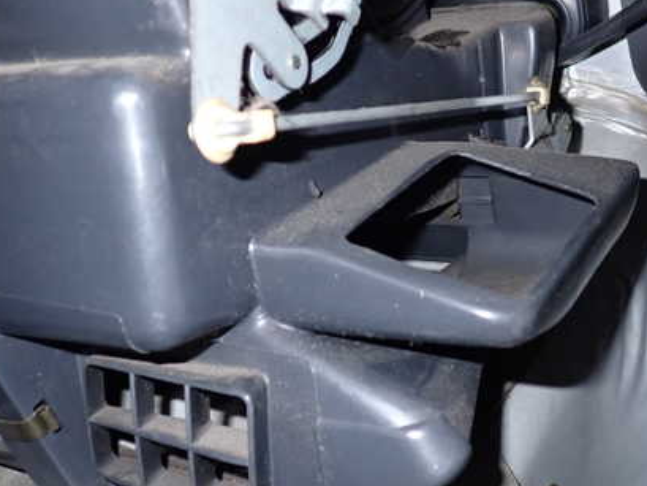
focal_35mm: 44
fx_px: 823
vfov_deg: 32.9
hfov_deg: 42.4
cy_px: 237
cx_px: 432
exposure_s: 1/30
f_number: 6.3
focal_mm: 5.4
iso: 320
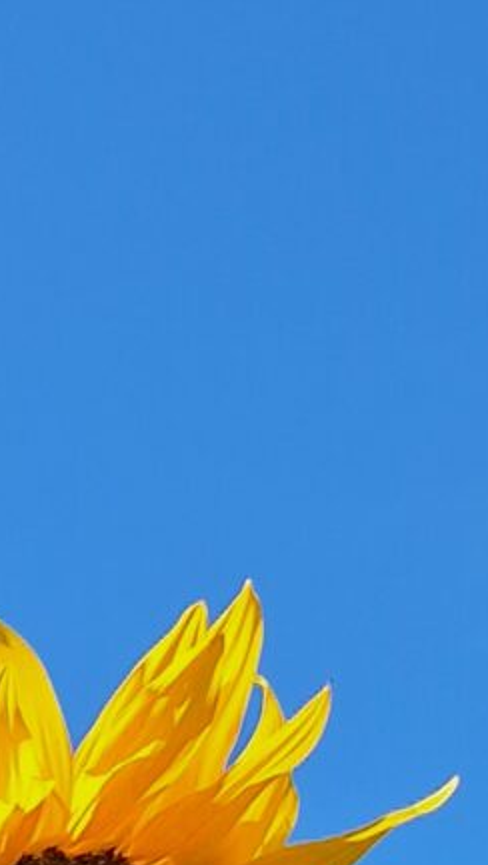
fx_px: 3400
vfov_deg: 12.9
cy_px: 1660
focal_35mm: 148
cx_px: -458
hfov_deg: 7.9
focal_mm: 5.54
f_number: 1.8
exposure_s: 1/1815
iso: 40
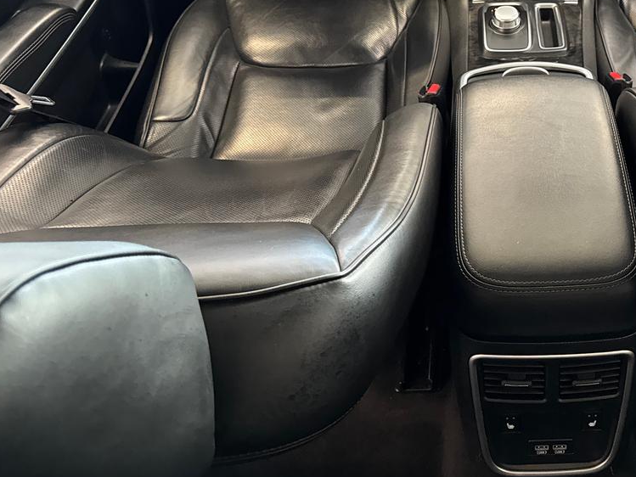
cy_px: 81
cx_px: 511
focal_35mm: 41
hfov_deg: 43.6
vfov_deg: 33.9
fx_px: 753
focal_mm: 6.76
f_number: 1.78
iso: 800
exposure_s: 1/40
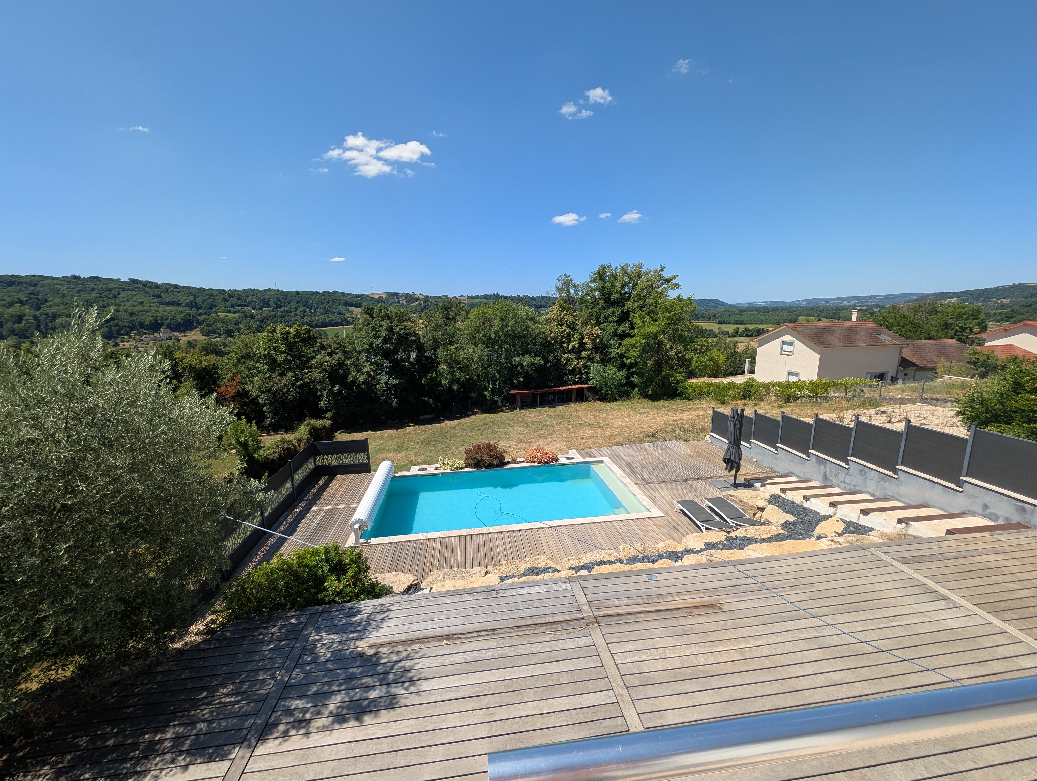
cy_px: 390
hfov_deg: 110.5
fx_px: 360
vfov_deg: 94.6
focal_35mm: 12
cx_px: 518
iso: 38
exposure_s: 1/2119
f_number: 1.95
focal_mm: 2.23
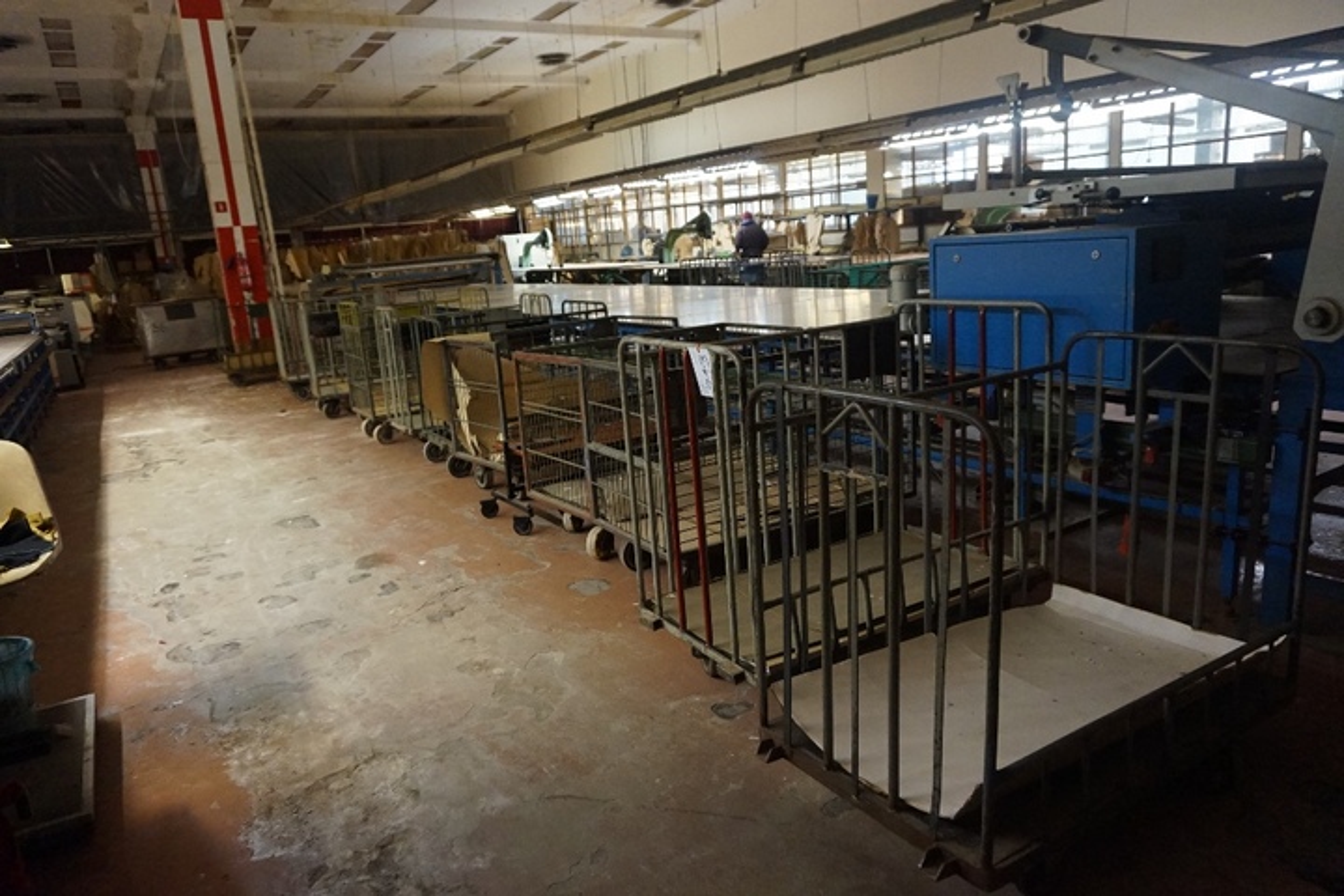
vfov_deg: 53.1
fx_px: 896
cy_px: 448
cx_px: 672
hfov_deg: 73.7
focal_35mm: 24
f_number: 3.5
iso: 3200
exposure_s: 1/100
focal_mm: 16
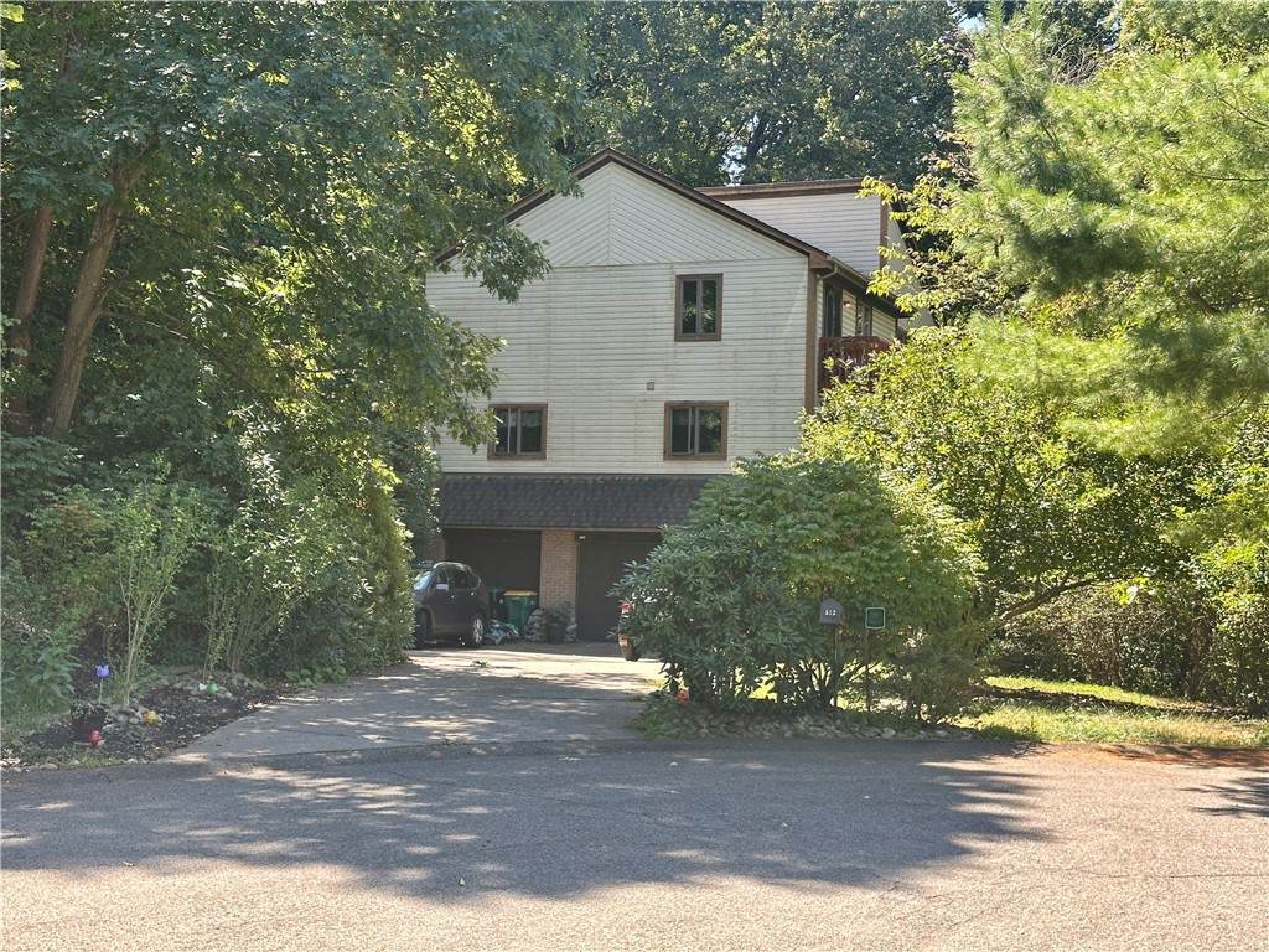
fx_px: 1760
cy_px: 476
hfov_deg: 39.7
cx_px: 634
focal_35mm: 48
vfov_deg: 30.3
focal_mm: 6.86
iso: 64
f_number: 1.78
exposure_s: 1/460
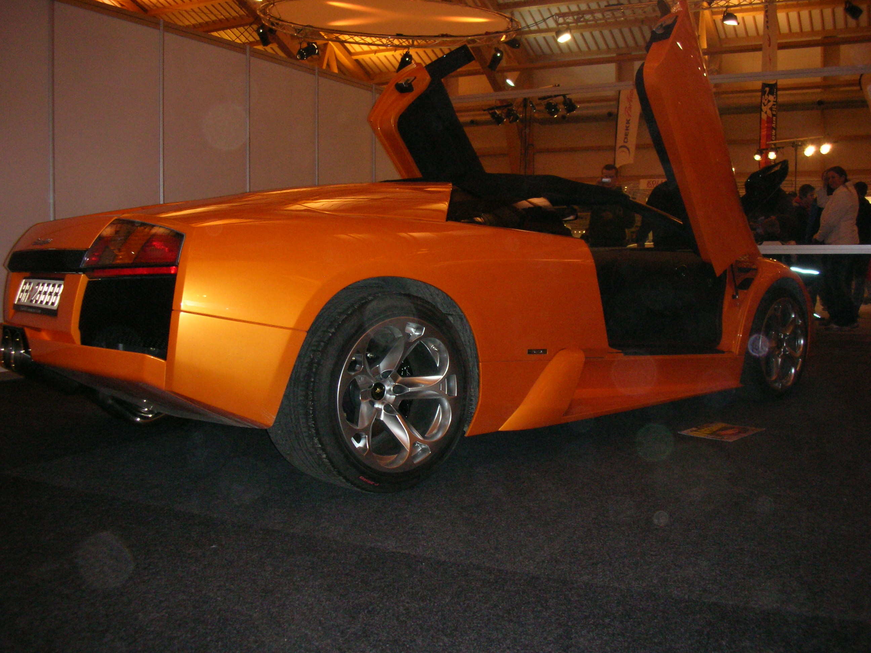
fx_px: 881
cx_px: 436
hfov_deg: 52.6
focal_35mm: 35
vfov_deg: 40.7
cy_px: 326
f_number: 3
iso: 200
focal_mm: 5.8
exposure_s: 1/60.1
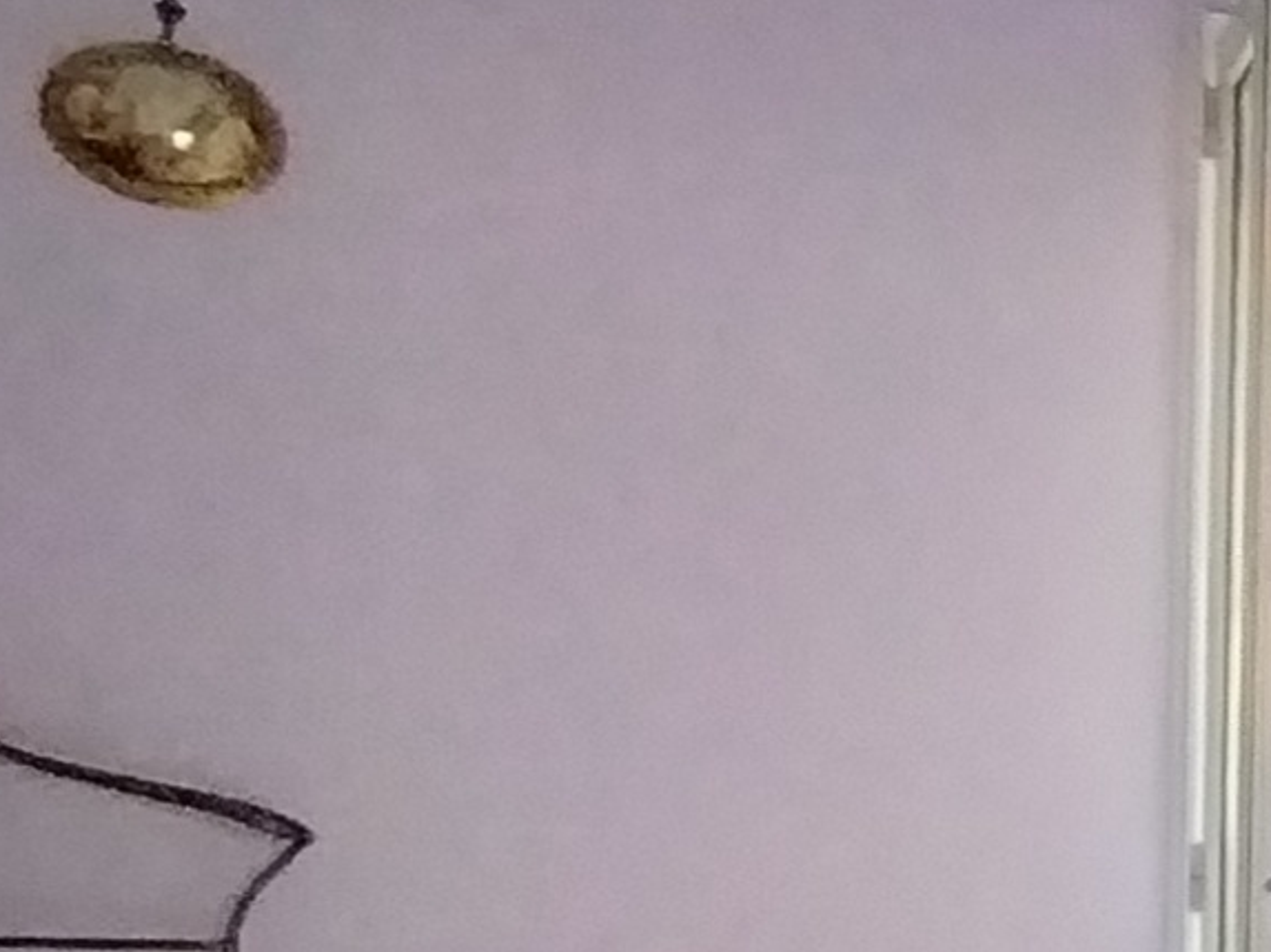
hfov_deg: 16.9
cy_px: 1078
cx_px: 2702
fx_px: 2789
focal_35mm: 76
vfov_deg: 18.5
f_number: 2.2
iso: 233
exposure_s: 1/33.3
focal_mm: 1.42
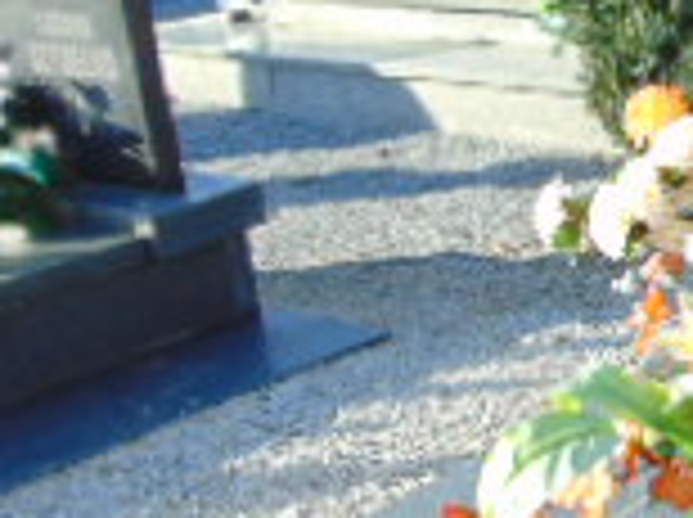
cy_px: 275
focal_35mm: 104
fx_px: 2079
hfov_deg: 17.1
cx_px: 1044
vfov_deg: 14.2
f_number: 3
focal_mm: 4.5
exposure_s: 1/320
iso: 80
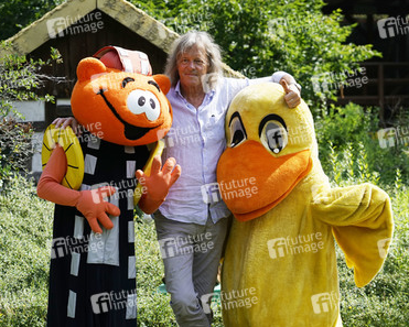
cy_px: 163
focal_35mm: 97
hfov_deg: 19.8
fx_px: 1174
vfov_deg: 15.9
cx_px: 200
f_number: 4.5
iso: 640
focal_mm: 85
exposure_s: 1/4000
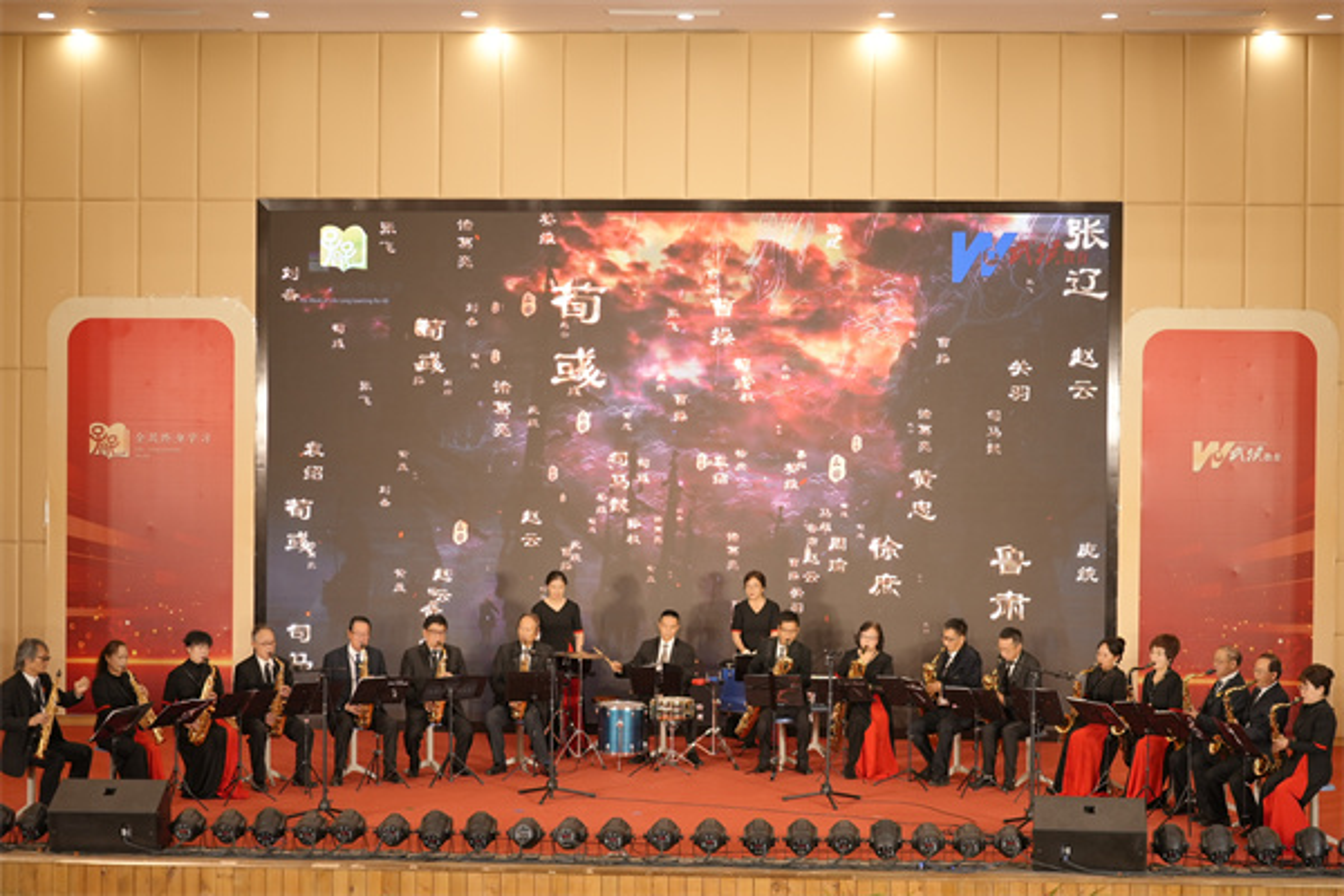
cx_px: 672
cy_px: 448
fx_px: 2613
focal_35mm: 70
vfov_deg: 19.5
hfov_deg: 28.8
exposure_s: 1/125
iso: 640
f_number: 2.8
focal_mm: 70
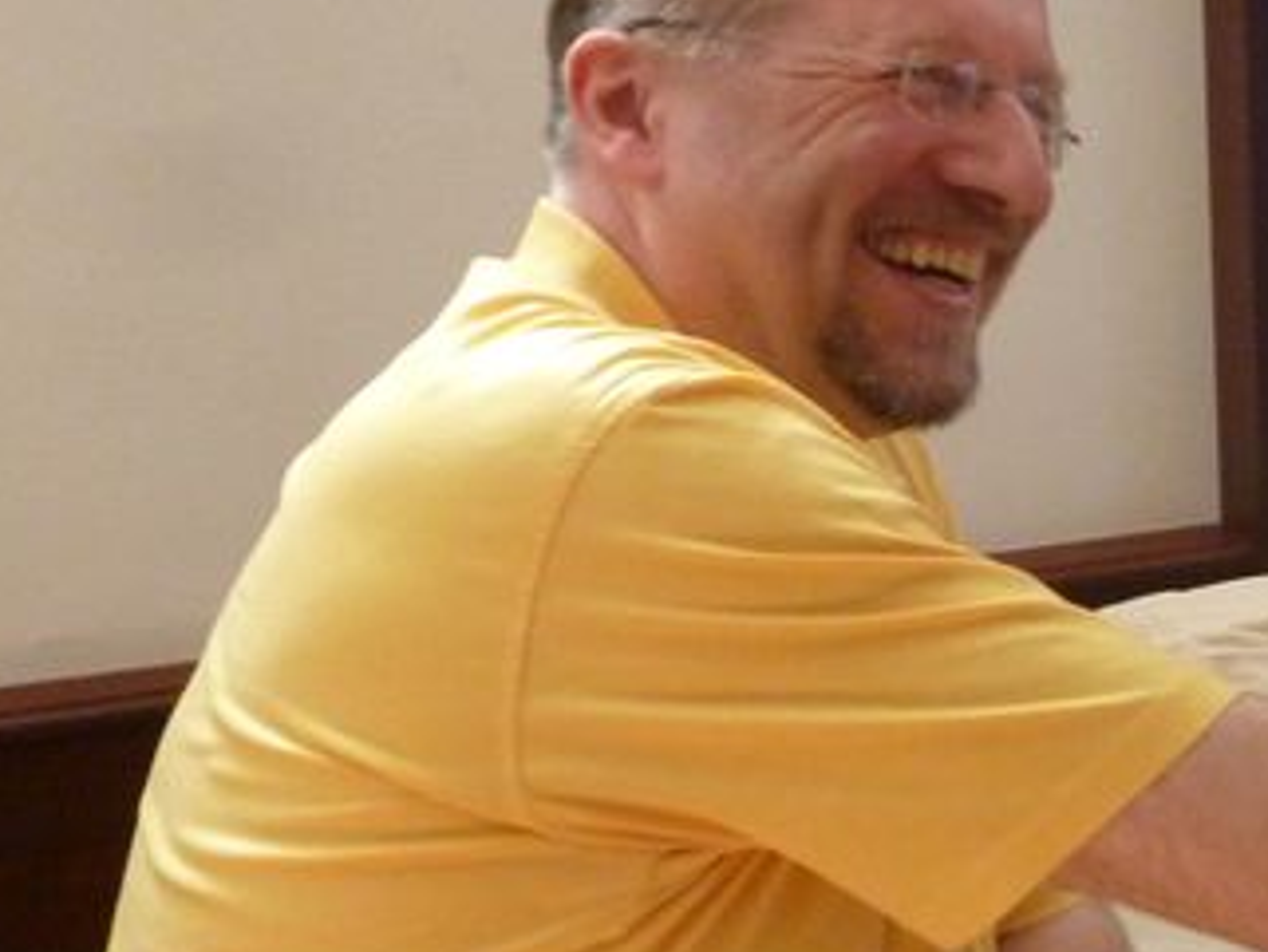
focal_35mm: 102
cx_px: 1861
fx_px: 3738
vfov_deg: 14.5
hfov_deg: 17.5
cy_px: 502
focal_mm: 5.7
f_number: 3.3
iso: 400
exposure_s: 1/60
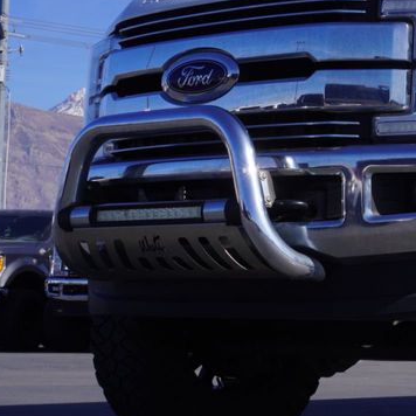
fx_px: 1496
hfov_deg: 14.9
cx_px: 585
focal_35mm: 110
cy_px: 151
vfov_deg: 15.8
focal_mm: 30
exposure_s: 1/200
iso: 100
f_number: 11
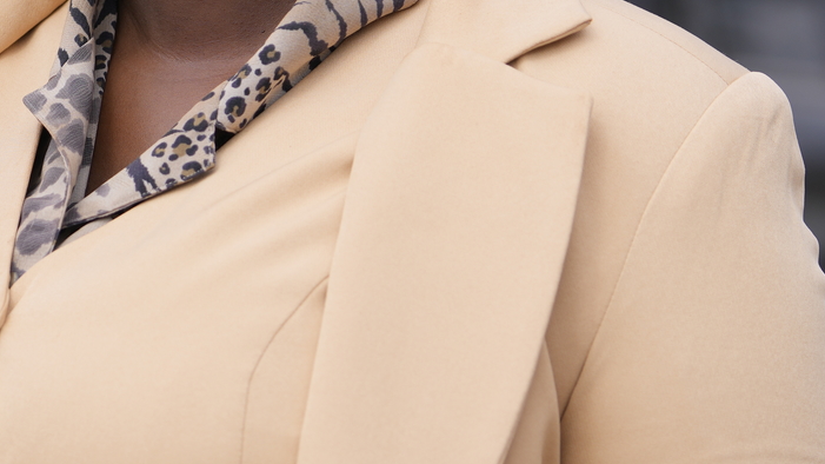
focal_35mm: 263
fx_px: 5752
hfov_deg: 8.1
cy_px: 88
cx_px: -61
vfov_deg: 4.6
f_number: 3.5
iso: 100
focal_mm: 88
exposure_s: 1/1000
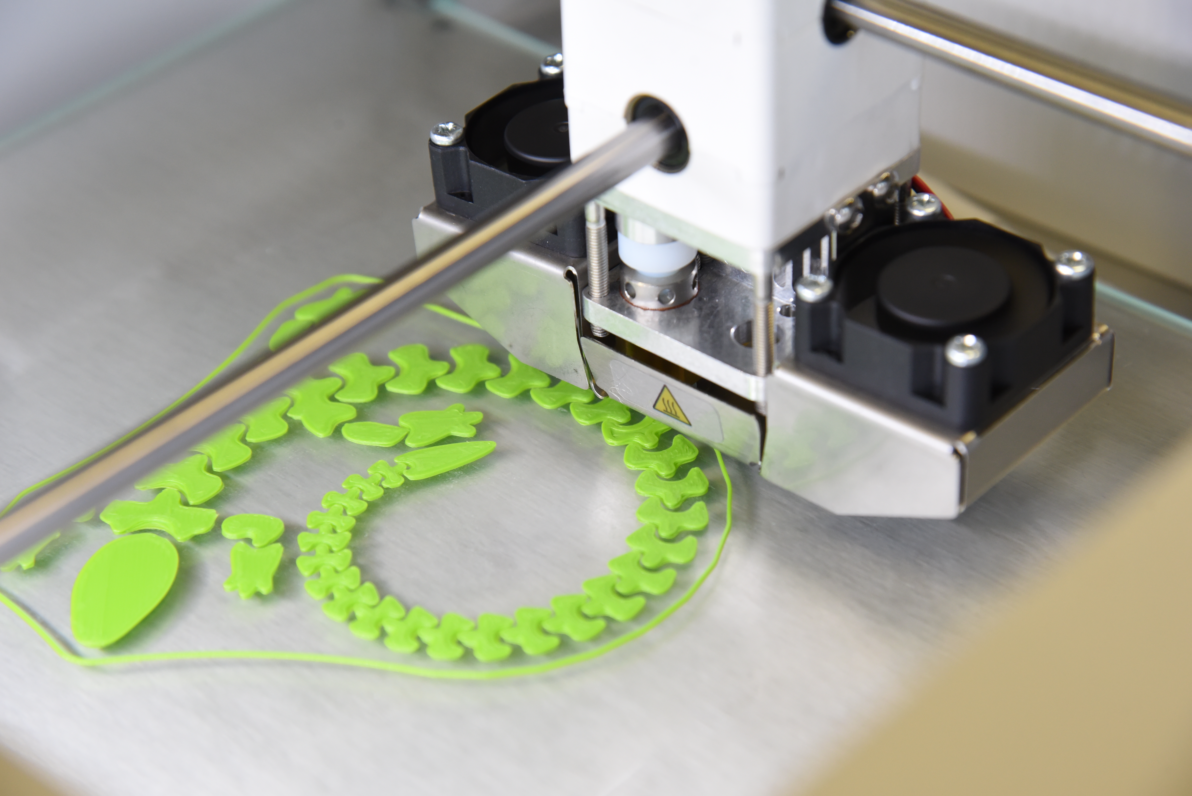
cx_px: 596
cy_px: 398
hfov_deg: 17.1
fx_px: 3975
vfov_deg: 11.4
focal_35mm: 120
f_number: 7.1
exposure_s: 1/320
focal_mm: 120
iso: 2000
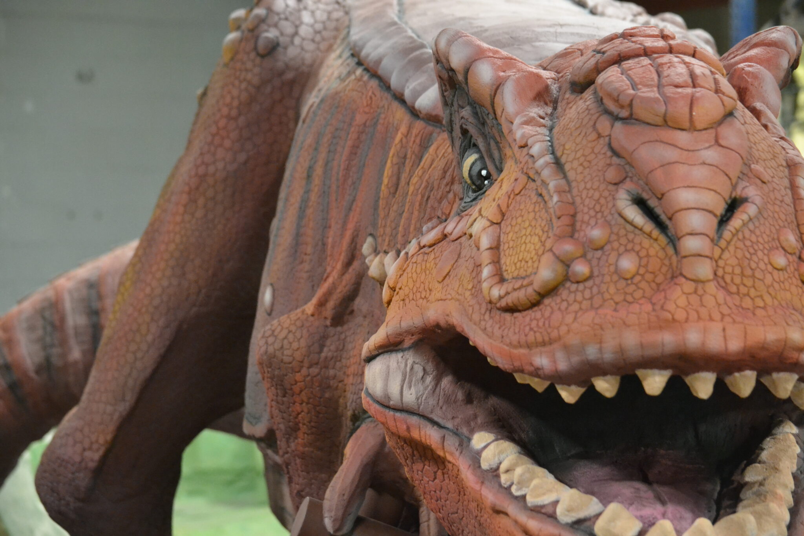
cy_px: 268
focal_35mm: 147
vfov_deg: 9.3
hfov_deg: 14.0
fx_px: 3282
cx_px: 402
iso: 3200
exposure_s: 1/50
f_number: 4.5
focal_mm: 98
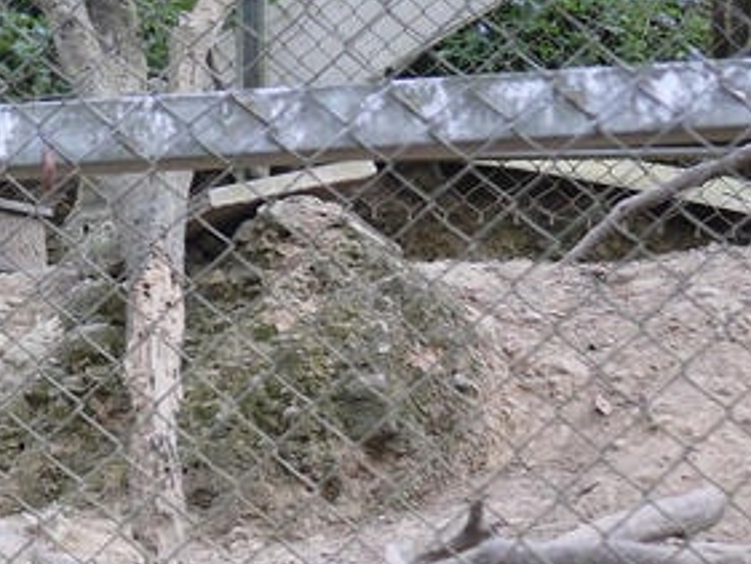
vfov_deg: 8.7
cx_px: -281
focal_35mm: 171
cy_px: 289
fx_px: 3711
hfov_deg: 11.2
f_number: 1.7
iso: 160
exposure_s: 1/200
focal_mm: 20
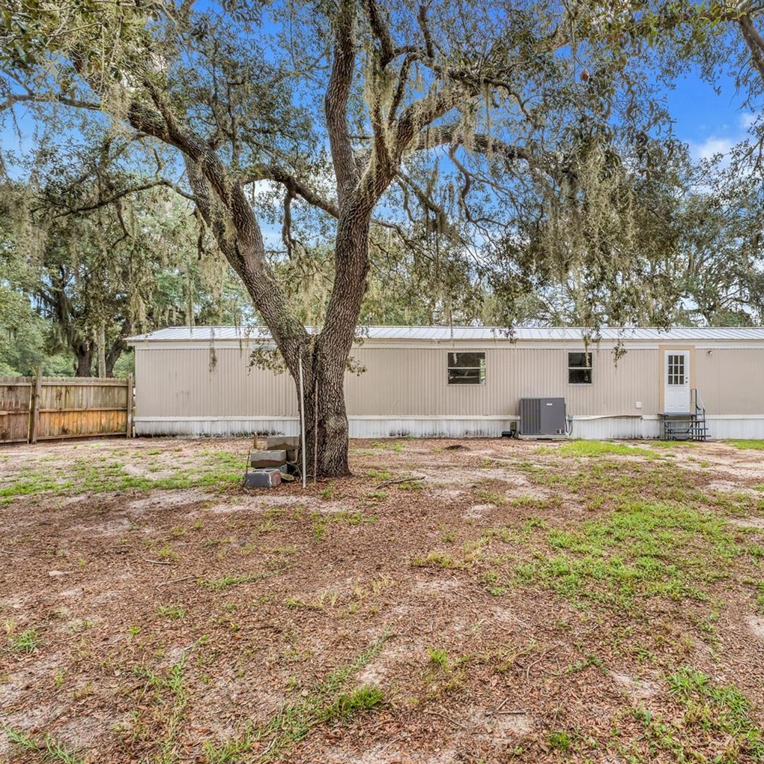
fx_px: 499
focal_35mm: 20
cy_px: 383
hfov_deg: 72.5
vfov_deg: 74.8
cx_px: 512
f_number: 9
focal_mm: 10
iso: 100
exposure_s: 1/60
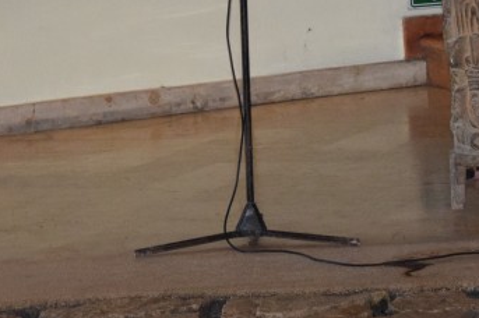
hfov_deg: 8.3
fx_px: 3277
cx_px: 550
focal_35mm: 246
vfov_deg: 5.5
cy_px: -96
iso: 3200
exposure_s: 1/60
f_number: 5.6
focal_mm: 55
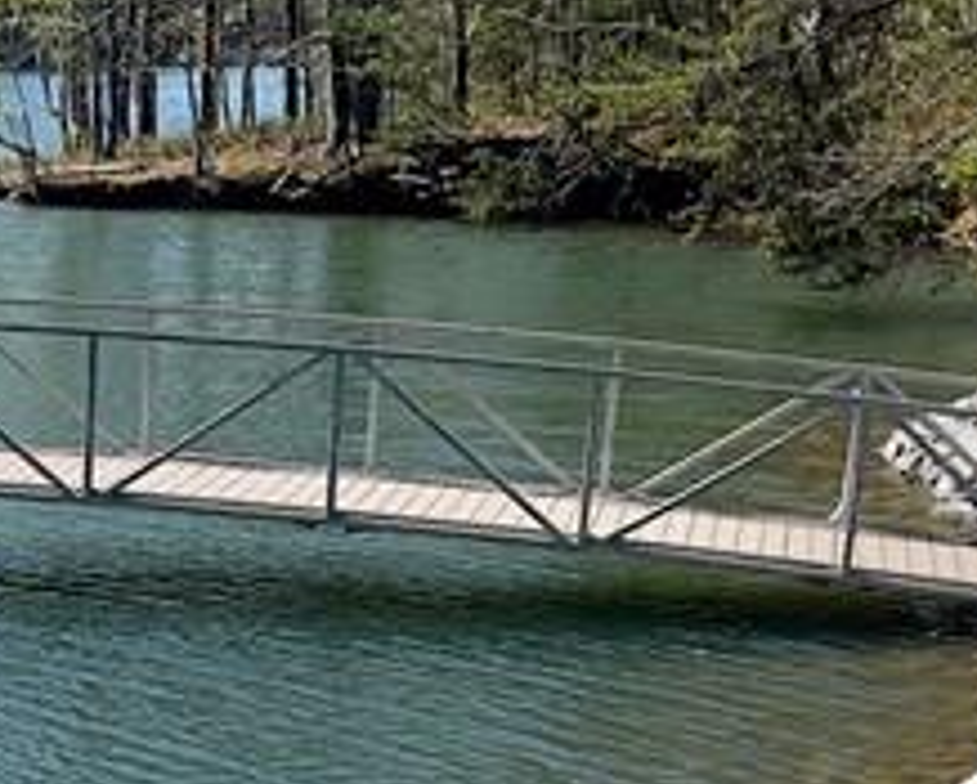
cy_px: 461
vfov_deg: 13.0
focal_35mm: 119
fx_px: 3446
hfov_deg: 15.8
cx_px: -31
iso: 50
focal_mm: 5.7
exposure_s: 1/3257
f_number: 1.5
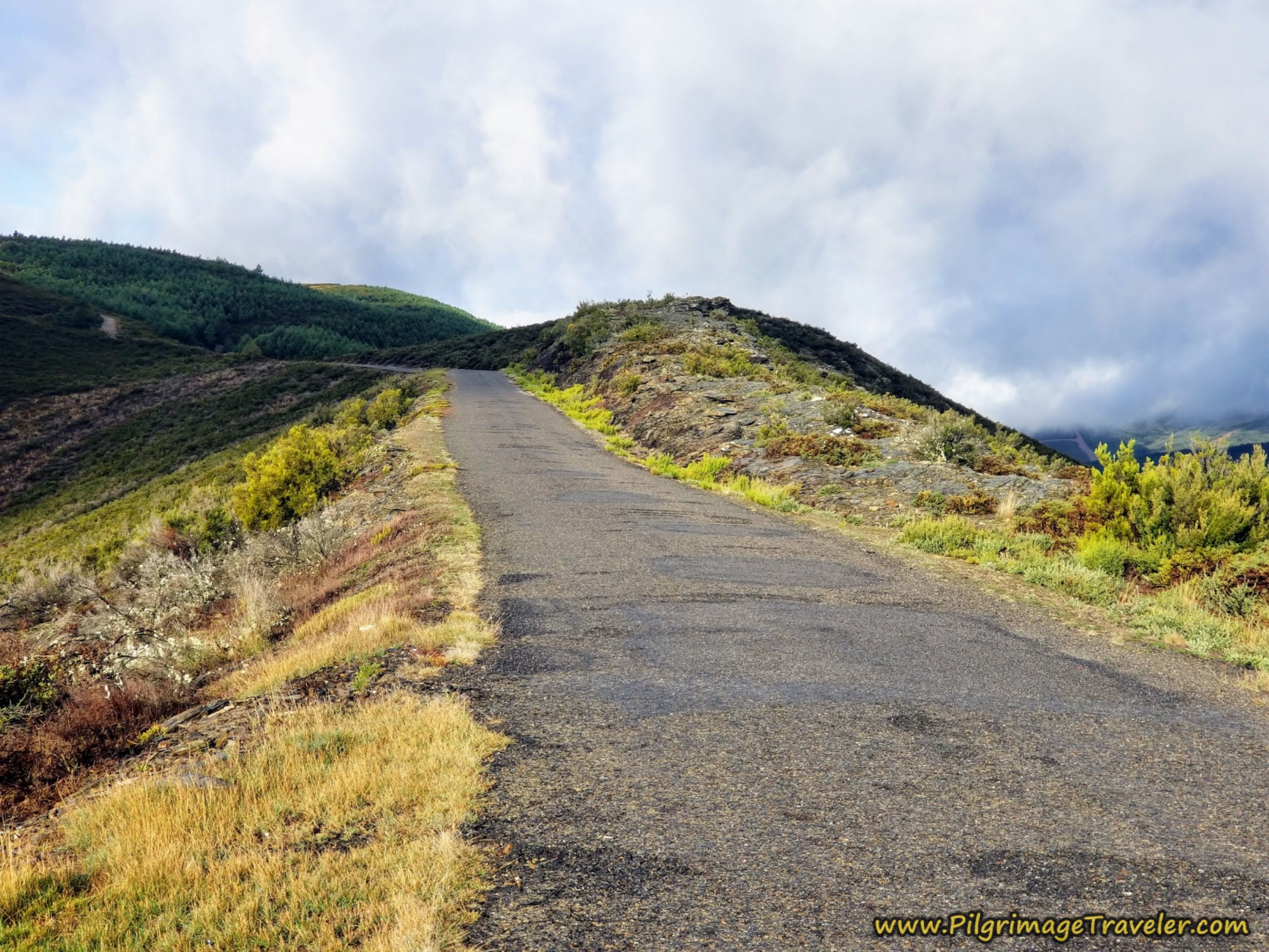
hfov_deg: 36.8
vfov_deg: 28.0
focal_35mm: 52
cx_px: 634
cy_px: 476
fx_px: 1906
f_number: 2.4
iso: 25
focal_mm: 6
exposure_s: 1/530
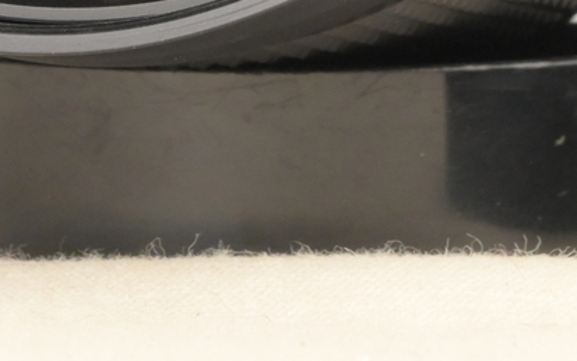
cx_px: 250
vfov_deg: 1.8
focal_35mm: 711
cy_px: -534
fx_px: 11179
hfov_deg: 3.0
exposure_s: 1/100
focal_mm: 120
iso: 3200
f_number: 14
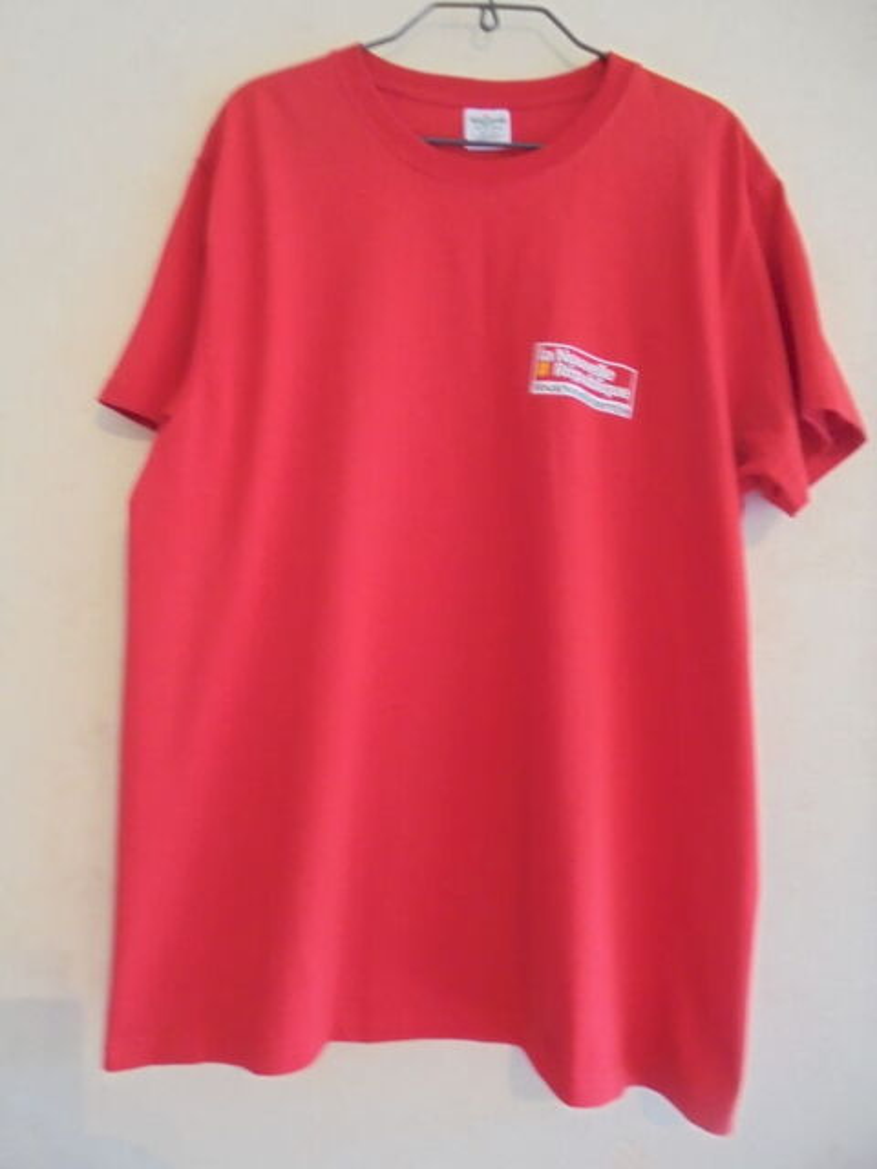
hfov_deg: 53.1
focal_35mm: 26
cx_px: 438
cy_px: 584
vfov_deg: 67.3
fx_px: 878
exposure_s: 1/15
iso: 400
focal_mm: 4.6
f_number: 3.5
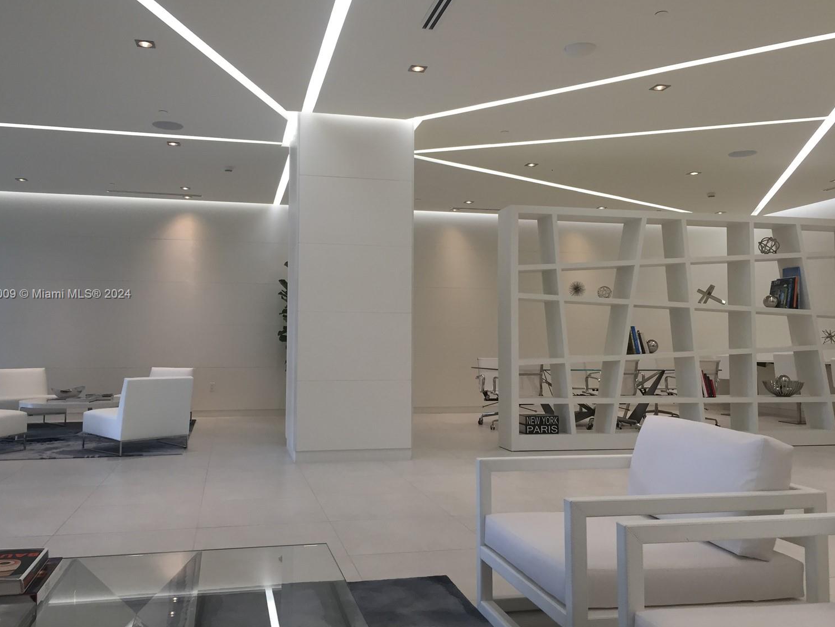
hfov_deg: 58.3
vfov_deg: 45.4
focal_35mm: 31
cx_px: 399
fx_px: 748
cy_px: 295
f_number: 2.2
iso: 32
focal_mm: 4.15
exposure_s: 1/40
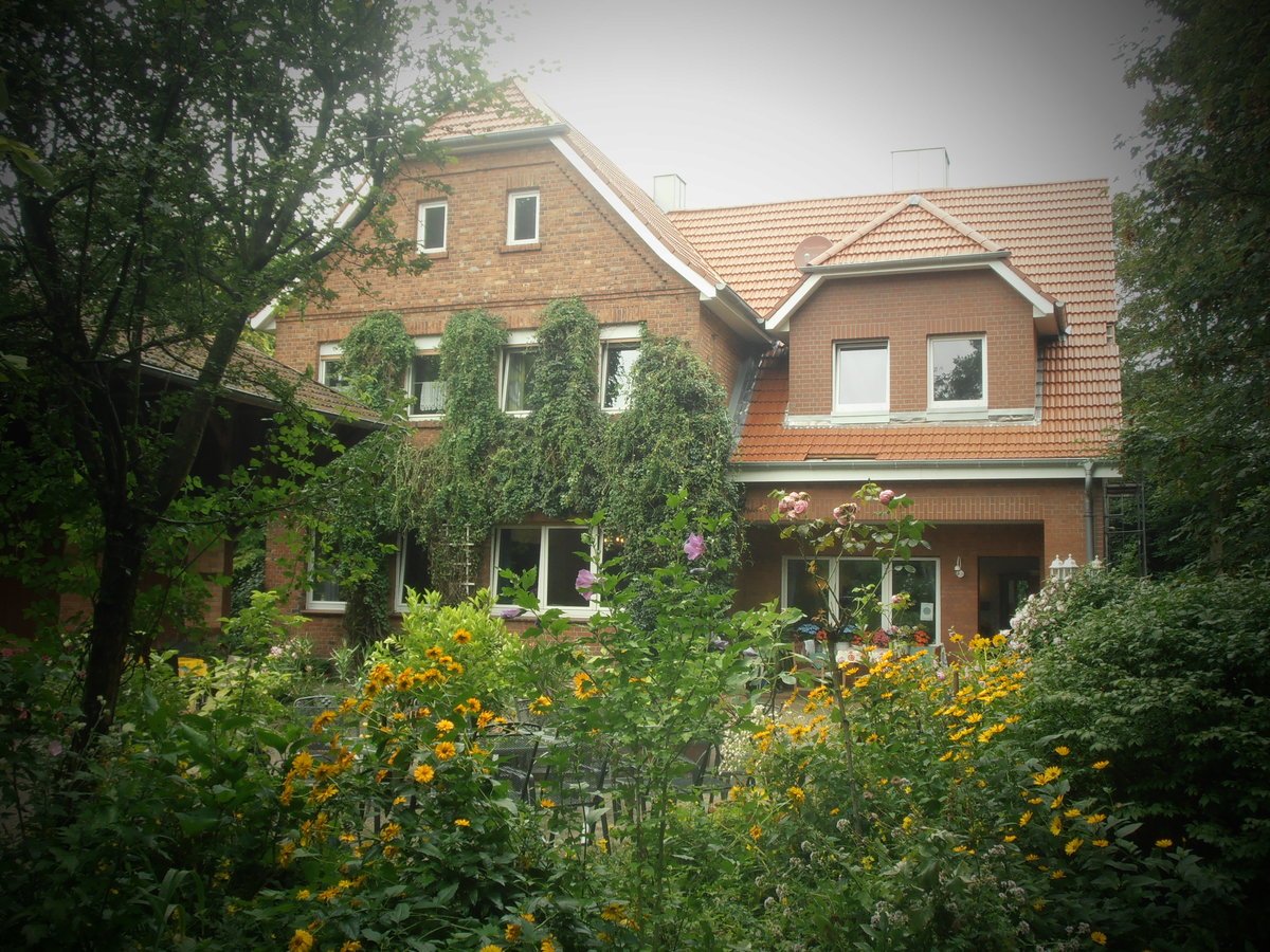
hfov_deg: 50.1
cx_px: 635
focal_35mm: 37
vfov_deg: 38.7
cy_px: 476
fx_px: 1357
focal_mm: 6.61
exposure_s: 1/60
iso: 80
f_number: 3.9
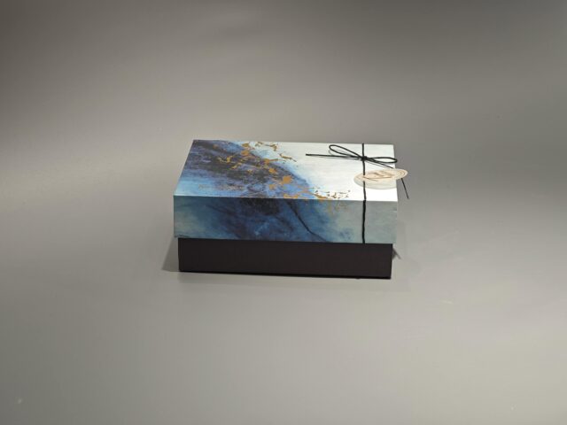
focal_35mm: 75
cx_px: 284
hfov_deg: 26.0
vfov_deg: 19.6
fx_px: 1228
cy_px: 212
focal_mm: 10.1
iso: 125
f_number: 2
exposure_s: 1/100
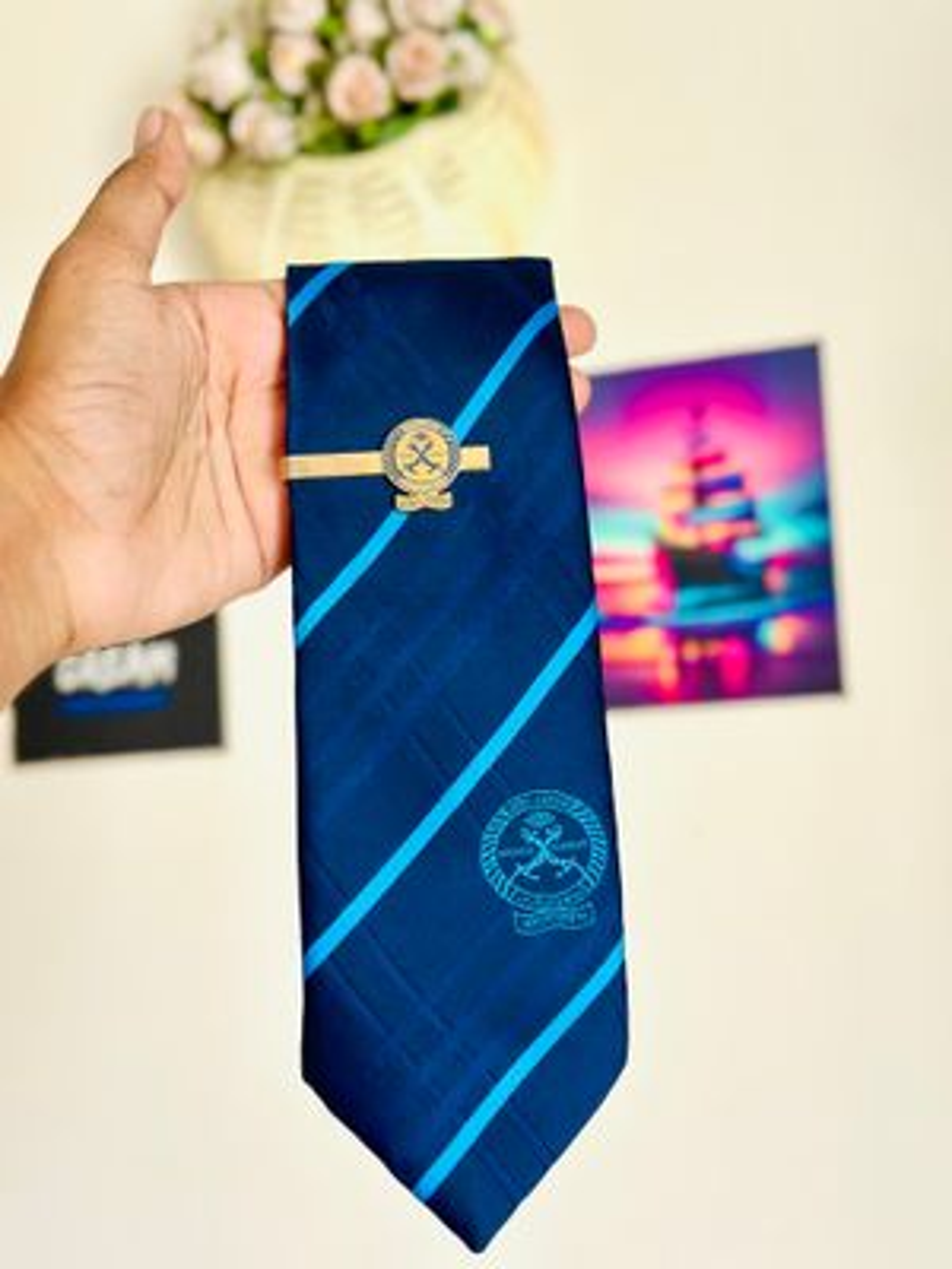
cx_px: 476
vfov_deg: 39.7
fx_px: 1760
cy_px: 634
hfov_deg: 30.3
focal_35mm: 48
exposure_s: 1/88
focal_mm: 6.86
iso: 125
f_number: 1.78
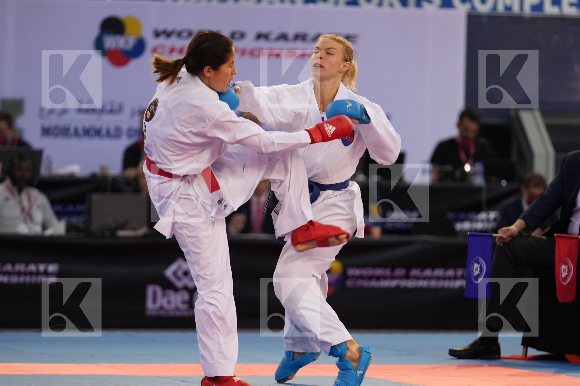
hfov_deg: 6.9
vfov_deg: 4.6
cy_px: 193
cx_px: 290
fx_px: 4833
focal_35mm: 300
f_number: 2.8
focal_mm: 200
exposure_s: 1/1000
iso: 2000
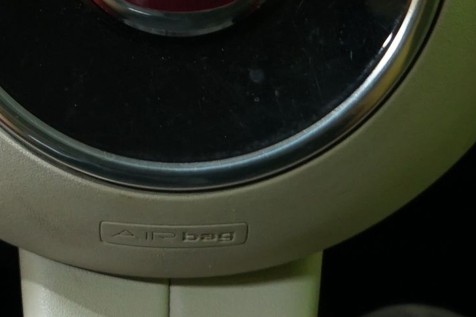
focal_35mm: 130
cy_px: -149
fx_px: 1718
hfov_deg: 15.8
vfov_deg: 10.2
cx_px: 195
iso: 800
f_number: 4.5
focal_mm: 24
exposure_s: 1/20
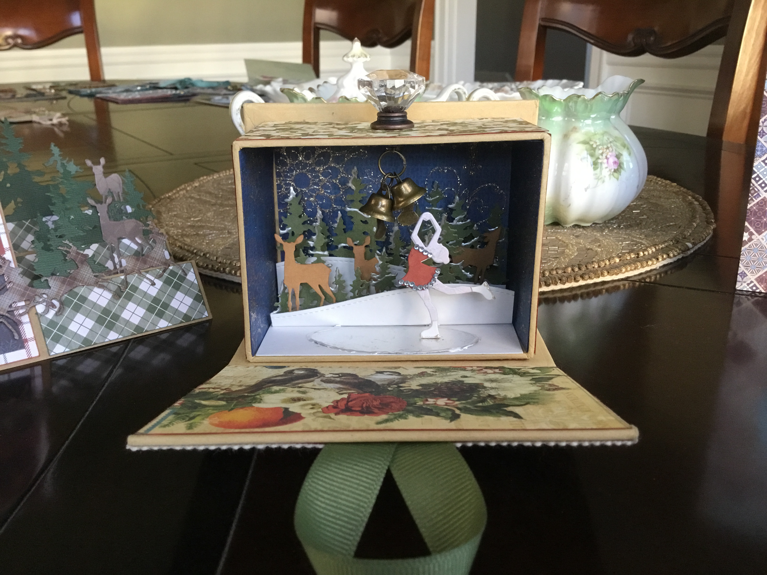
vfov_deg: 45.4
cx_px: 384
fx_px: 687
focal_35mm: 31
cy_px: 288
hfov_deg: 58.4
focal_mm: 3.3
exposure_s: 1/30
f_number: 2.4
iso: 125
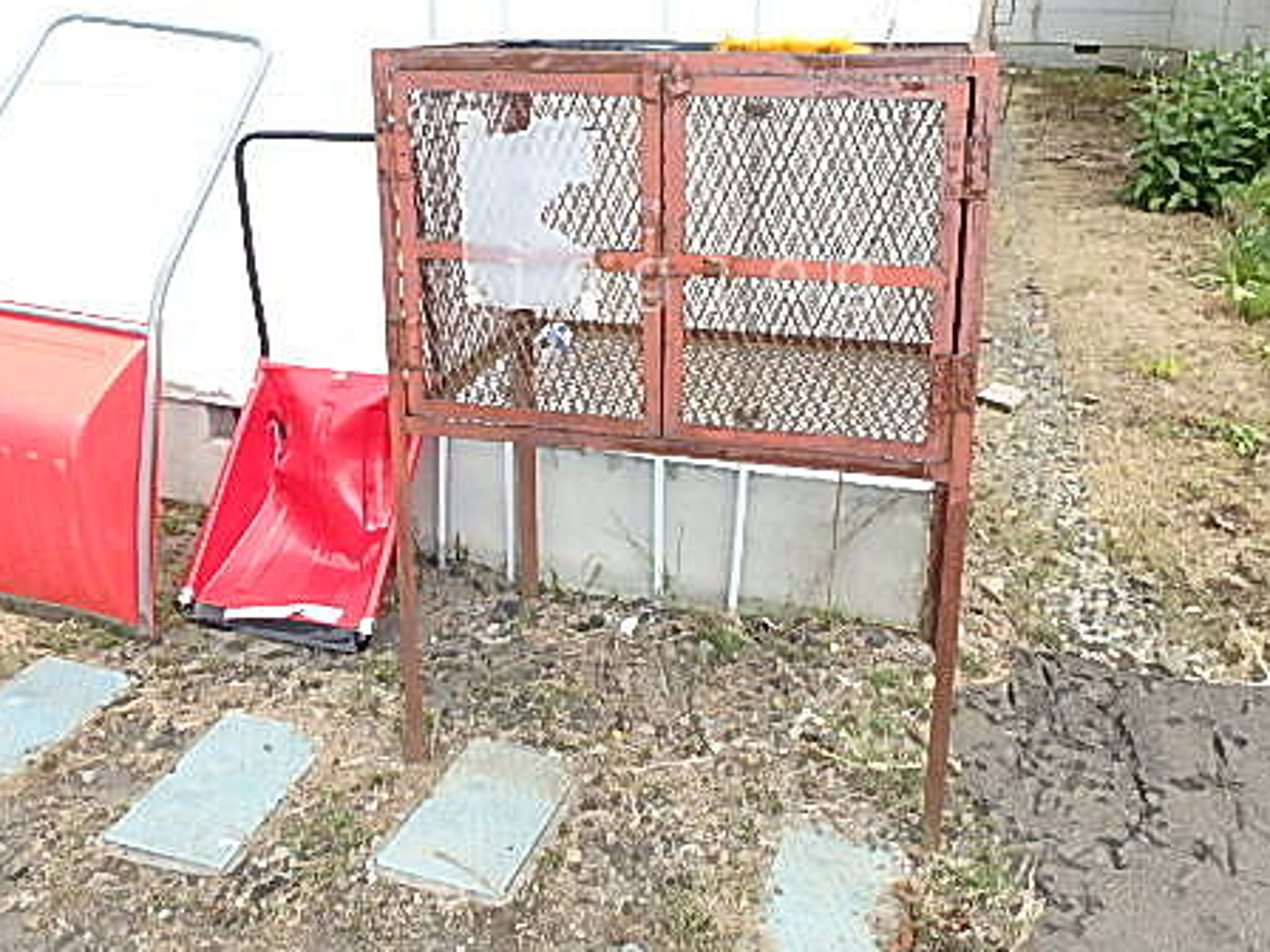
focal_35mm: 30
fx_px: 1101
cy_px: 278
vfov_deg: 45.7
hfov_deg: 59.9
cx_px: 695
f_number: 3.5
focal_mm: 3.7
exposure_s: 1/400
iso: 125
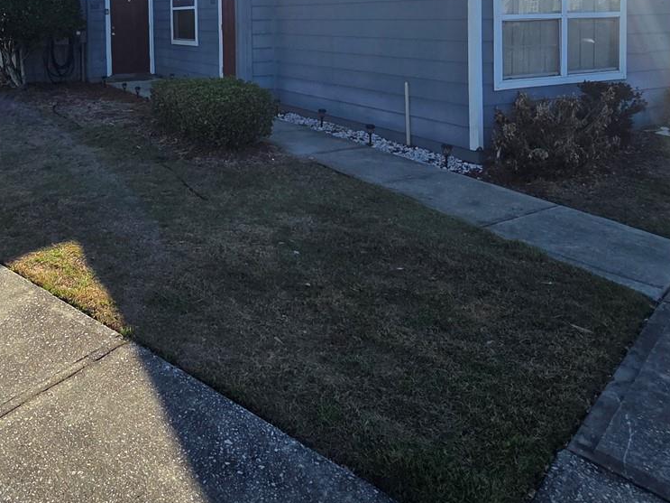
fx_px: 542
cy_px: 37
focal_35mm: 28
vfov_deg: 44.6
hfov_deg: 60.2
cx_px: 173
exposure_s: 1/2693
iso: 50
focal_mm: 2.2
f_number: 2.2
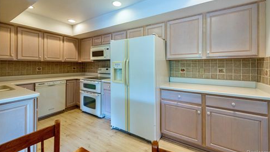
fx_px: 107
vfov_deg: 70.1
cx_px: 135
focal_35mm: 15
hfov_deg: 103.0
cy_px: 64
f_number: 5
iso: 1600
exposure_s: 1/200
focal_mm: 14
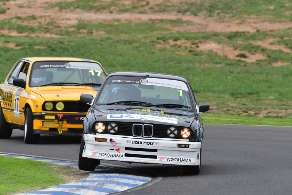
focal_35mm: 720
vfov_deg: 1.9
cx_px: 146
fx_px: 5842
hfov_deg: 2.9
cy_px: 98
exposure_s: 1/640
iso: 2000
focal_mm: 480
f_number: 9
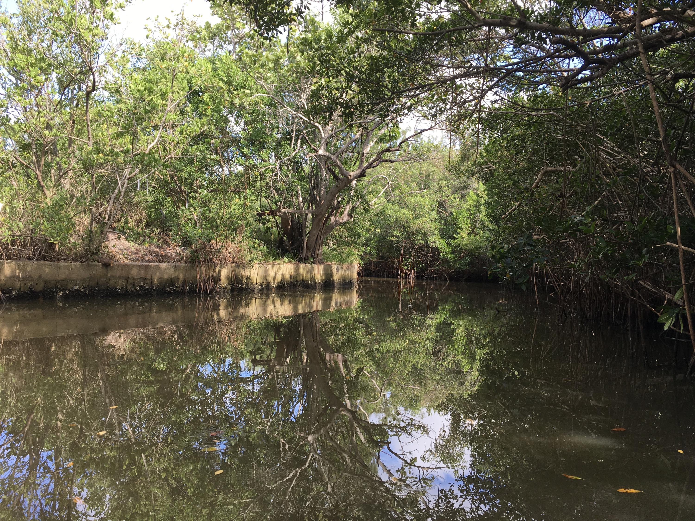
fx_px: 582
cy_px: 260
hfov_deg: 61.7
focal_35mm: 29
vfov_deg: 48.2
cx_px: 348
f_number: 2.2
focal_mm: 4.15
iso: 25
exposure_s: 1/265
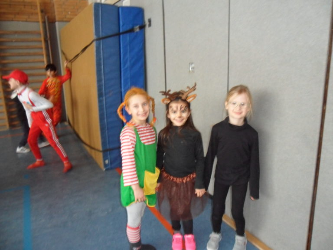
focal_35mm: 27
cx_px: 166
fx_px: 260
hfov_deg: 65.3
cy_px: 125
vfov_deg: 51.4
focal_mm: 4.9
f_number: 3.5
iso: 400
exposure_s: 1/45
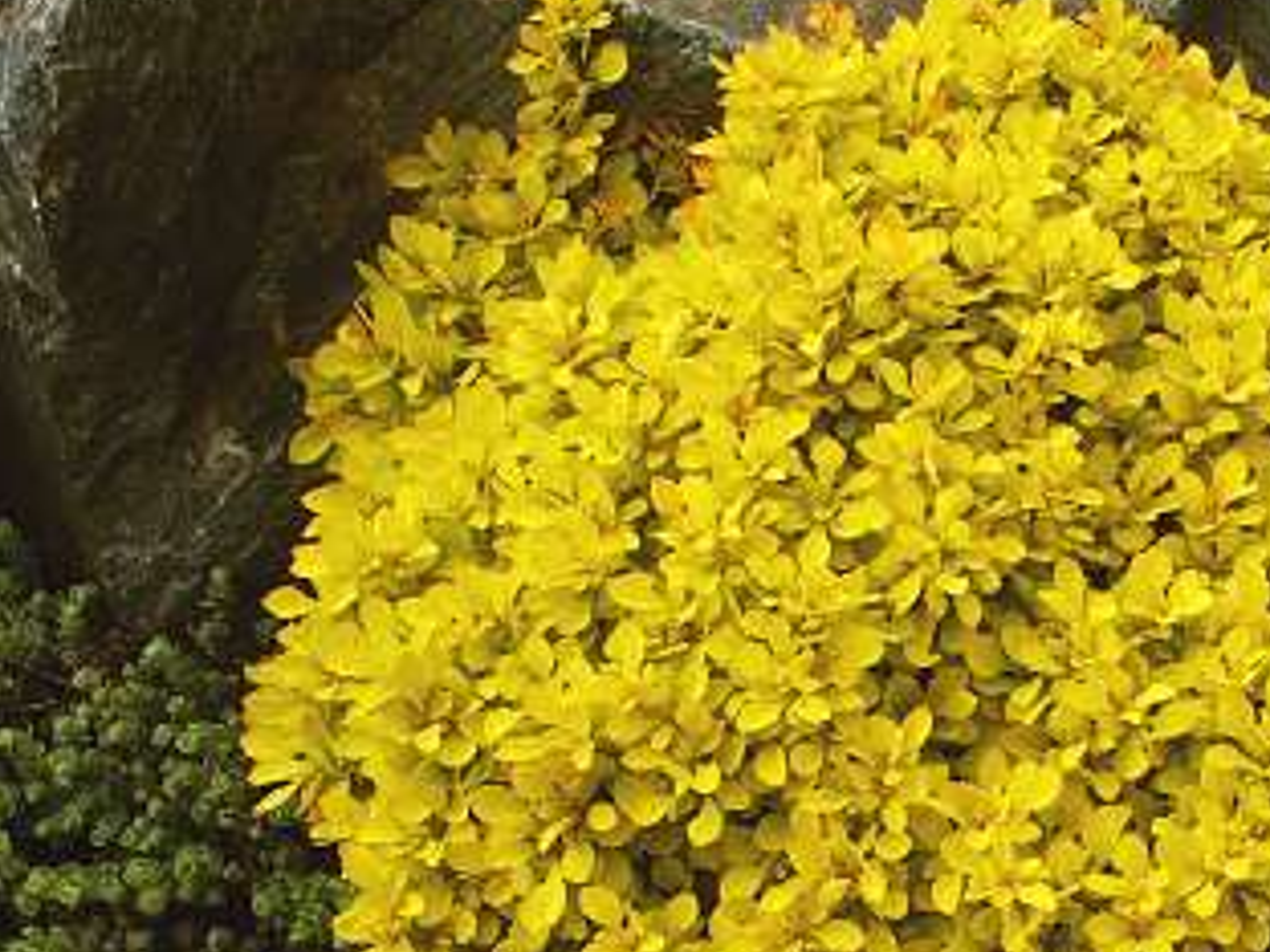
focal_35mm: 73
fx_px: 2678
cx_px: 957
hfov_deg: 26.3
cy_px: 724
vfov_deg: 20.0
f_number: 6.7
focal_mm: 7.9
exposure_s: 1/125
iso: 64
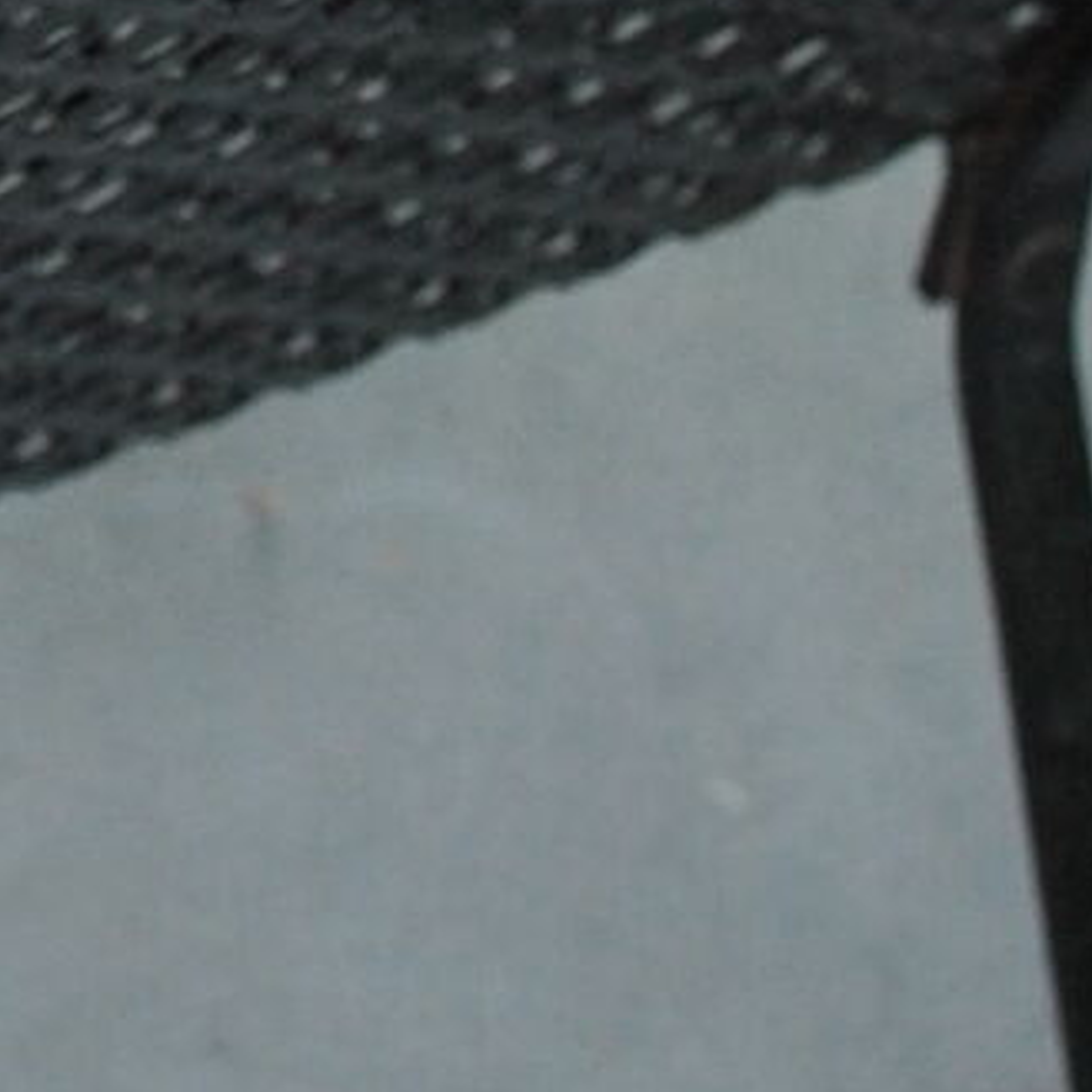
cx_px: -1179
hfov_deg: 4.8
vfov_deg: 4.8
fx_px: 12920
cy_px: -739
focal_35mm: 362
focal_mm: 24
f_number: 4
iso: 200
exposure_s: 1/60
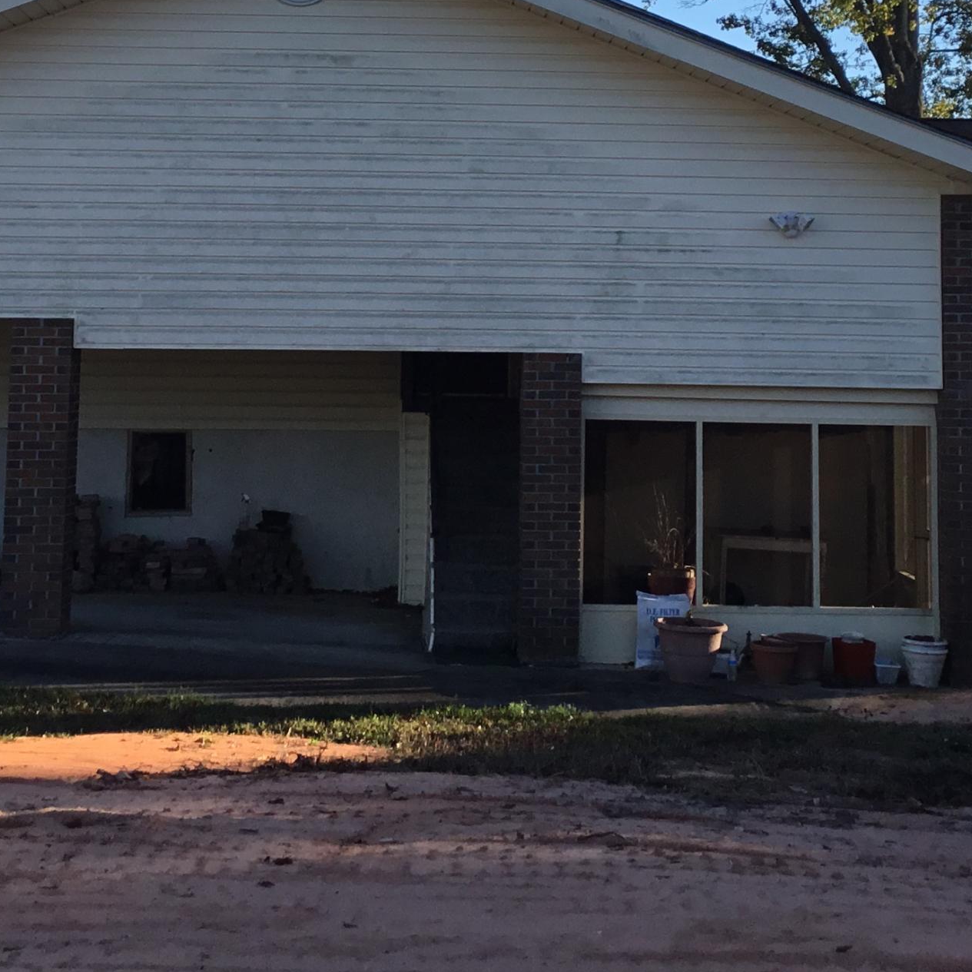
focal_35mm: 65
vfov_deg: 25.9
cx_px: 508
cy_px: 173
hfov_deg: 26.5
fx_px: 2065
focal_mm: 3.3
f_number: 2.4
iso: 25
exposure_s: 1/657
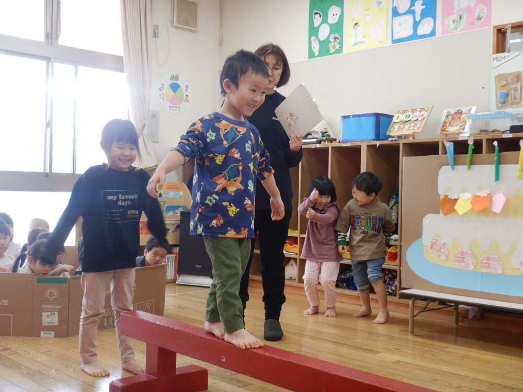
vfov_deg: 32.9
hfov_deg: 42.9
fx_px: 665
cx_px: 262
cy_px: 196
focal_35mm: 44
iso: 200
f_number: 4.3
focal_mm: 7.8
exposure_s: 1/30
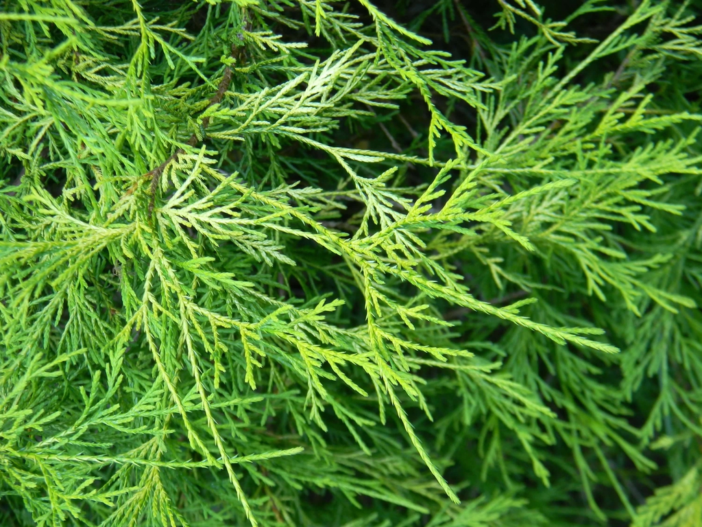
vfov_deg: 29.1
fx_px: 1014
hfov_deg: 38.2
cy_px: 264
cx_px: 351
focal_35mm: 50
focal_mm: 12.2
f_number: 4.3
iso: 155
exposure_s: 1/30
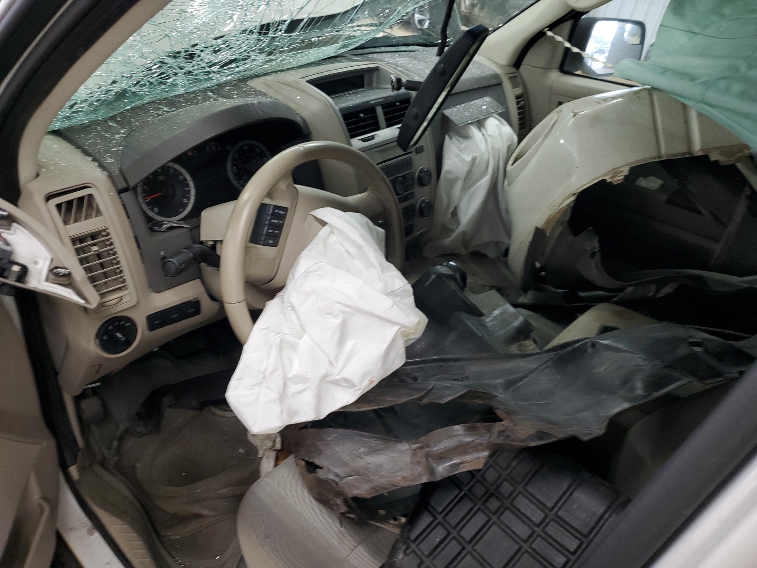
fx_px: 569
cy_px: 284
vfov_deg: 53.1
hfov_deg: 67.3
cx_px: 378
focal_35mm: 26
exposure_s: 1/60.2
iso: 78
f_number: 1.5
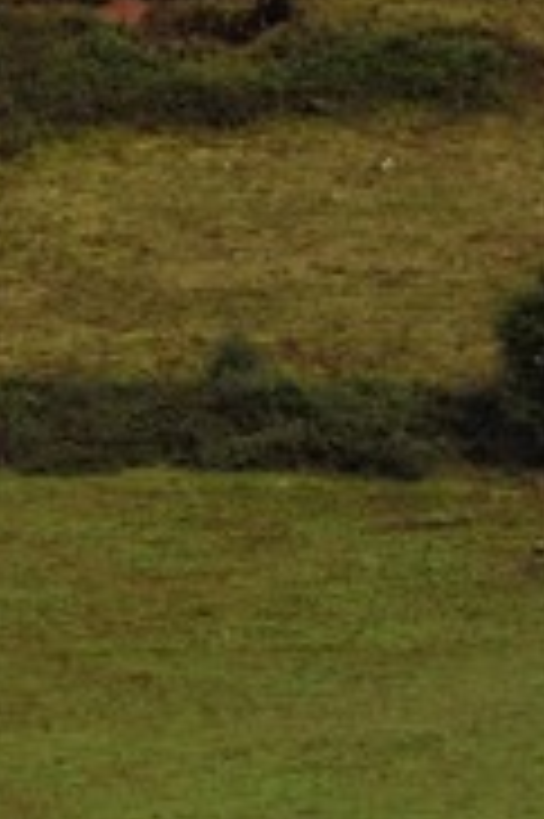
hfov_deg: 2.1
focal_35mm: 615
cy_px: -742
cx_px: -2653
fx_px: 13966
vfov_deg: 3.3
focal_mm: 70
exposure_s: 1/320
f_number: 11
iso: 400
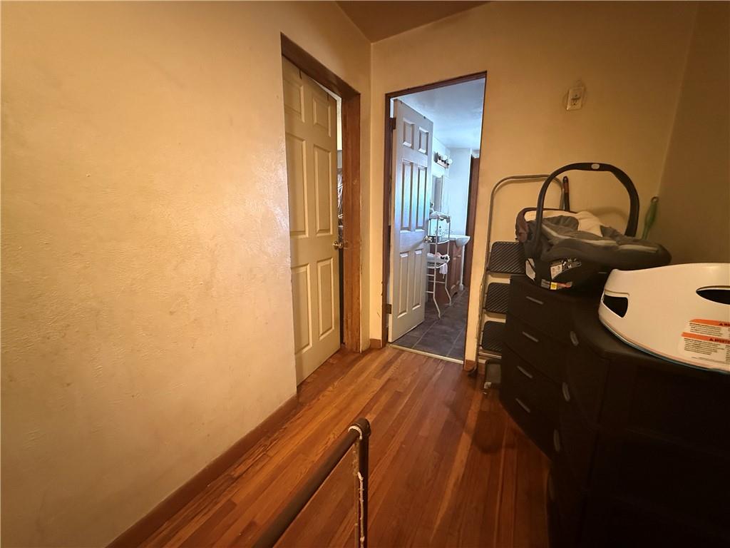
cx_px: 365
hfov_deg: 102.1
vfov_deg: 85.7
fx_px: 295
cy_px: 274
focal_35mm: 14
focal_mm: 2.22
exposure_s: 1/40
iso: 1250
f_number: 2.2
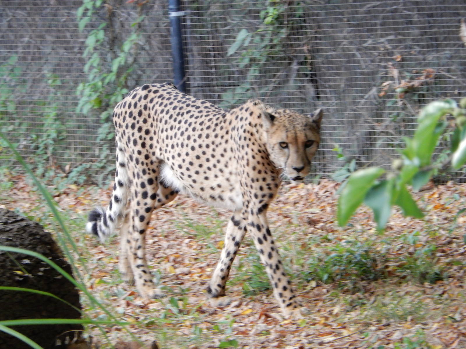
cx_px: 233
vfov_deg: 3.9
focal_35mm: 383
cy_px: 174
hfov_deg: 5.2
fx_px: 5156
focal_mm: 68.7
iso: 400
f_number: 6.2
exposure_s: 1/60
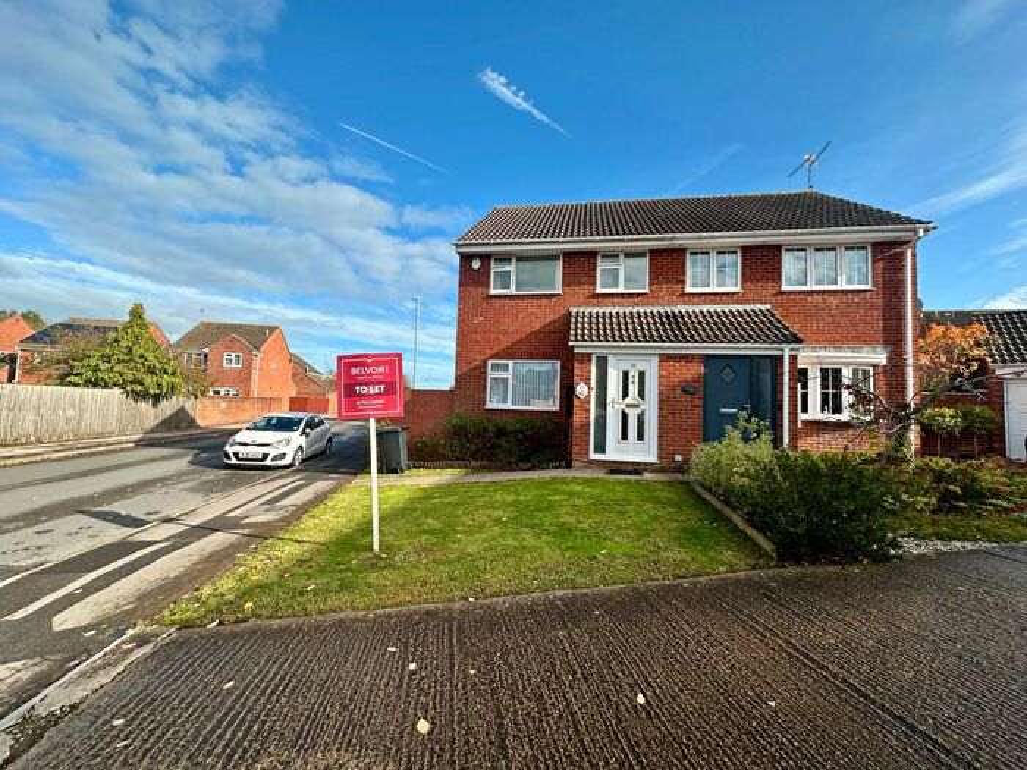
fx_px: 415
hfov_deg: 102.1
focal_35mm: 14
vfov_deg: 85.7
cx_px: 514
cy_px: 385
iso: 50
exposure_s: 1/1082
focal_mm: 2.22
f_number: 2.2
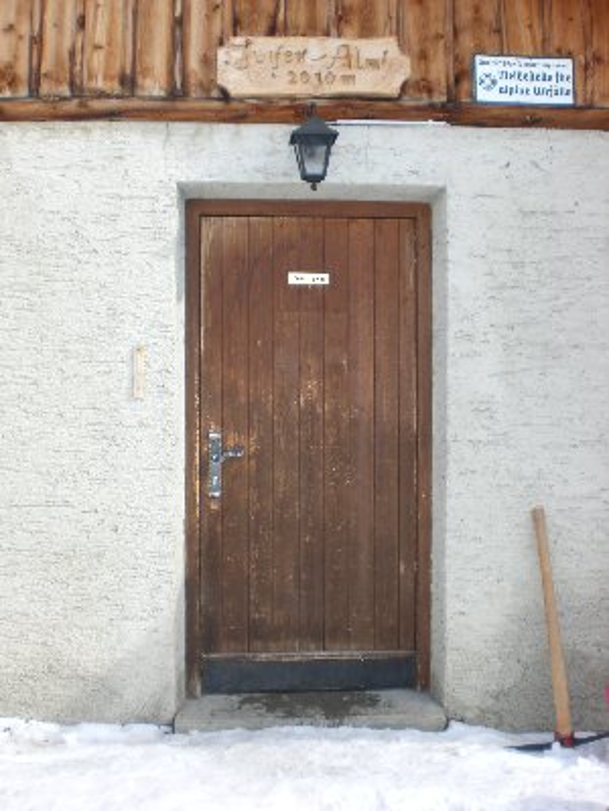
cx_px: 304
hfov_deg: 37.7
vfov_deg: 49.0
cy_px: 406
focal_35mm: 38
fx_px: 891
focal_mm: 6.3
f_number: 3.1
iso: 50
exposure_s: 1/500
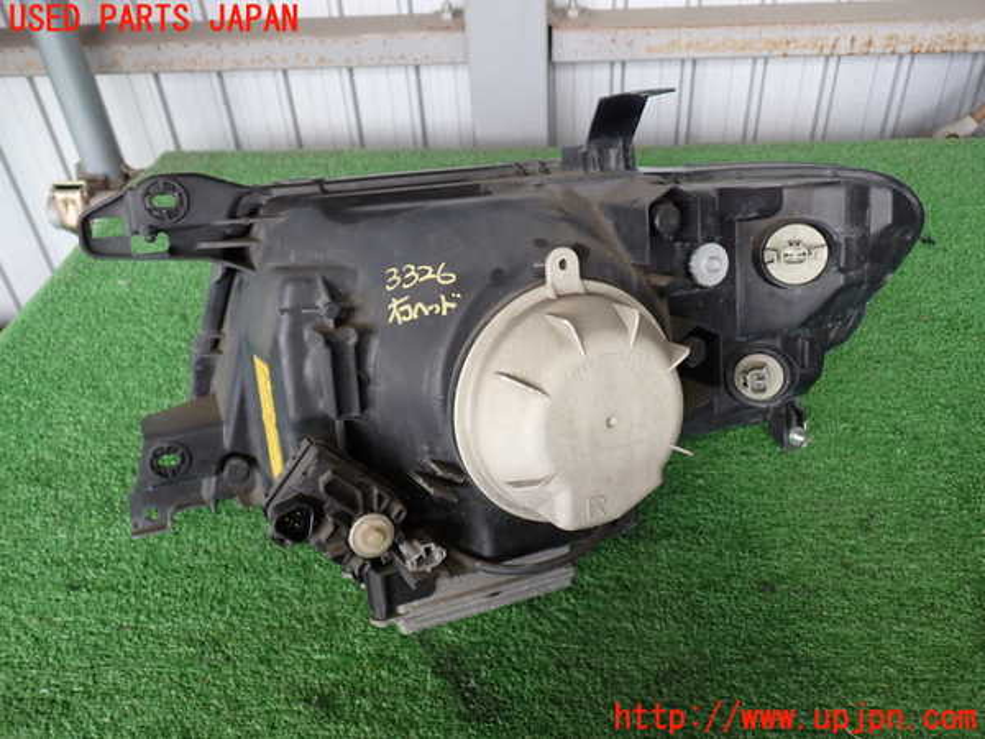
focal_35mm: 30
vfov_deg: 46.8
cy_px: 370
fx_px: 854
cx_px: 492
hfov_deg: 60.0
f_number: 2.3
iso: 160
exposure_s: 1/60
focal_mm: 5.4
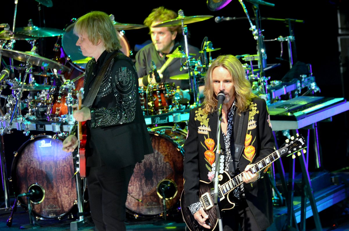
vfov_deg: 4.1
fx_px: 3193
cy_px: 116
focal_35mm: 330
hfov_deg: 6.3
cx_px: 174
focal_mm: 220
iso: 1600
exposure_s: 1/50
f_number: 5.3
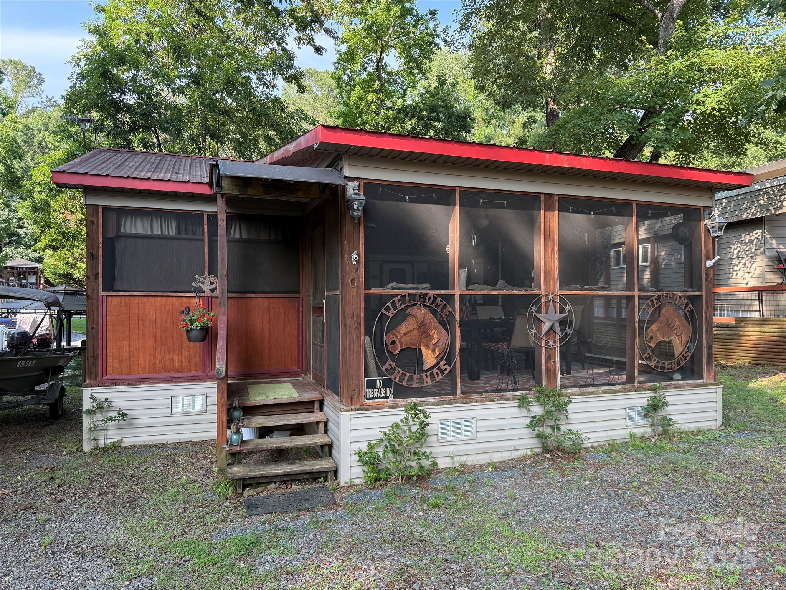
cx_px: 393
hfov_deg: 71.6
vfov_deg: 56.8
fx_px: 545
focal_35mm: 24
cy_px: 295
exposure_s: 1/365
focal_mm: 6.76
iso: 100
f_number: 1.78
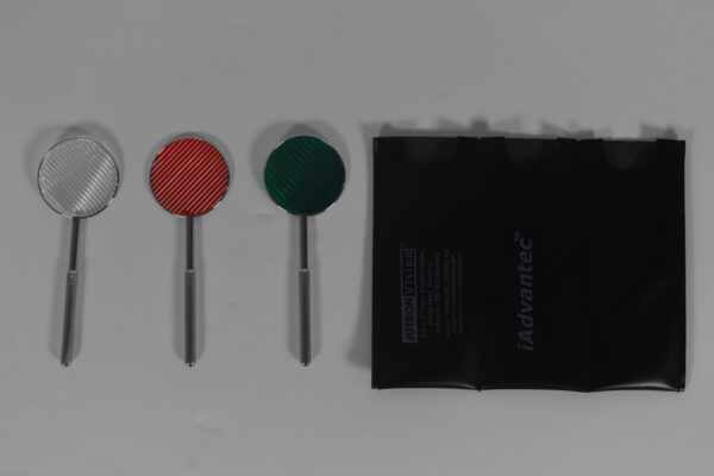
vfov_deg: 33.0
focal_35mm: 40
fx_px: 803
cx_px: 357
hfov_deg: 47.9
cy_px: 238
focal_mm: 27
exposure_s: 1/125
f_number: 7.1
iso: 1000
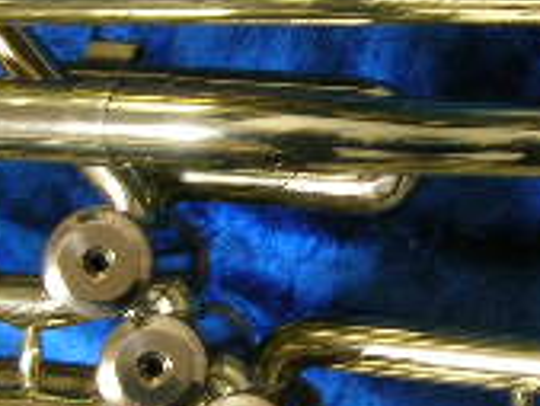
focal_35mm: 129
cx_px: 332
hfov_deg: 15.3
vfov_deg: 11.5
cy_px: 198
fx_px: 2014
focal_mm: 5.7
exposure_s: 1/4.4
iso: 50
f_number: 2.9
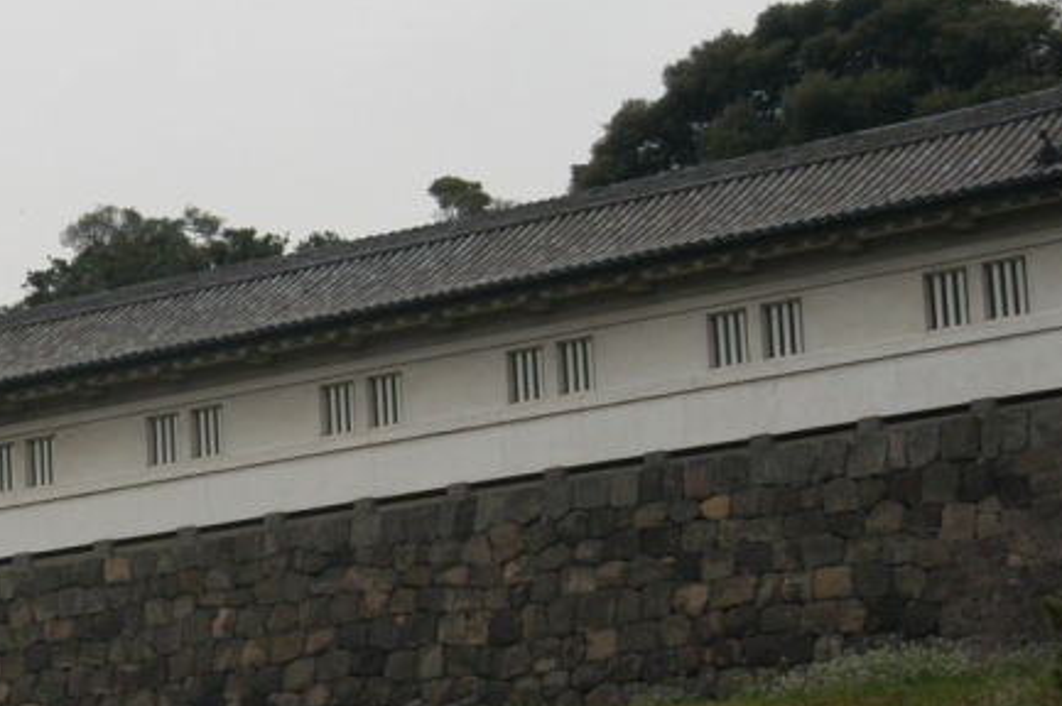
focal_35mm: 124
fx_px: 3661
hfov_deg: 16.2
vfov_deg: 11.0
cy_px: 570
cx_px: 0
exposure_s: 1/250
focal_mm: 35
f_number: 8
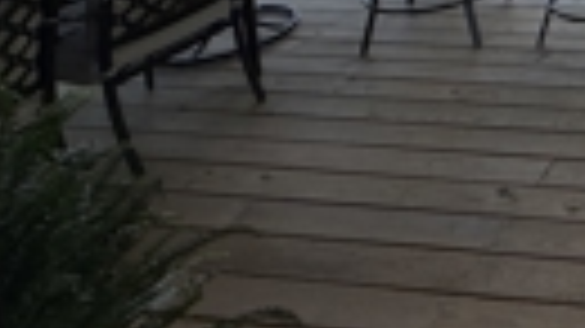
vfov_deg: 20.3
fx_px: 729
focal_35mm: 47
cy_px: -216
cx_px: 832
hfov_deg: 30.0
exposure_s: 1/638
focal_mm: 2.22
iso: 64
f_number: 2.2
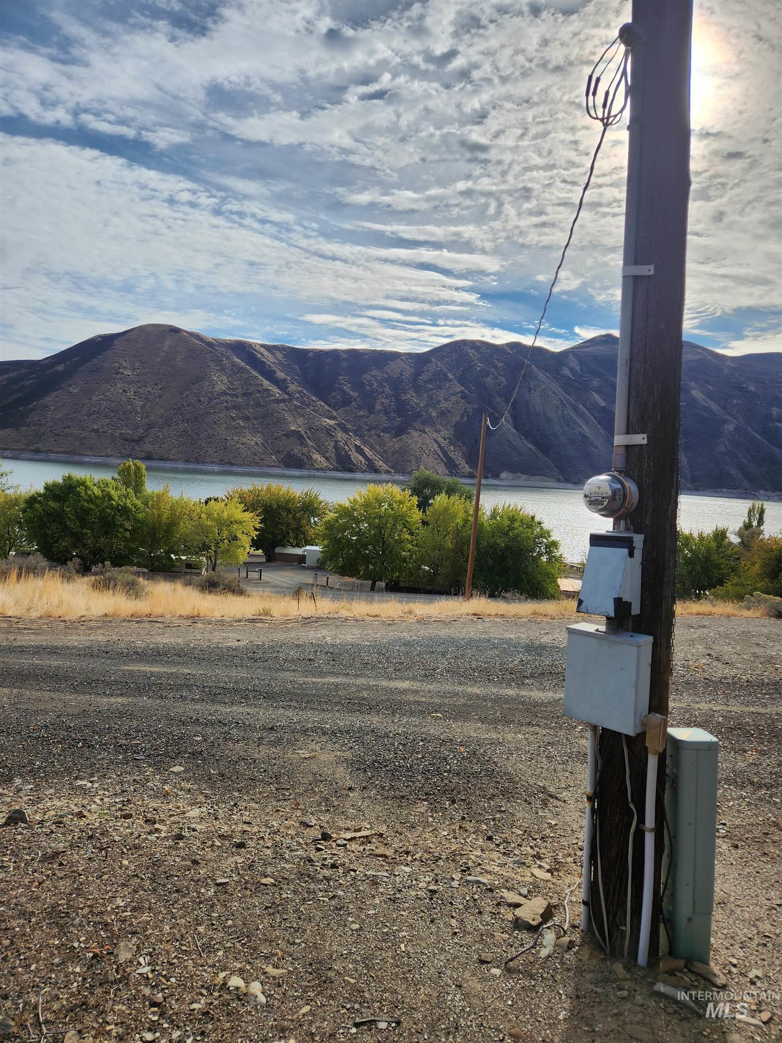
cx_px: 391
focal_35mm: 23
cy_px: 522
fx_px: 693
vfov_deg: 73.9
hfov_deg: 58.9
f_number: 1.8
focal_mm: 5.4
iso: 20
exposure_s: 1/3067
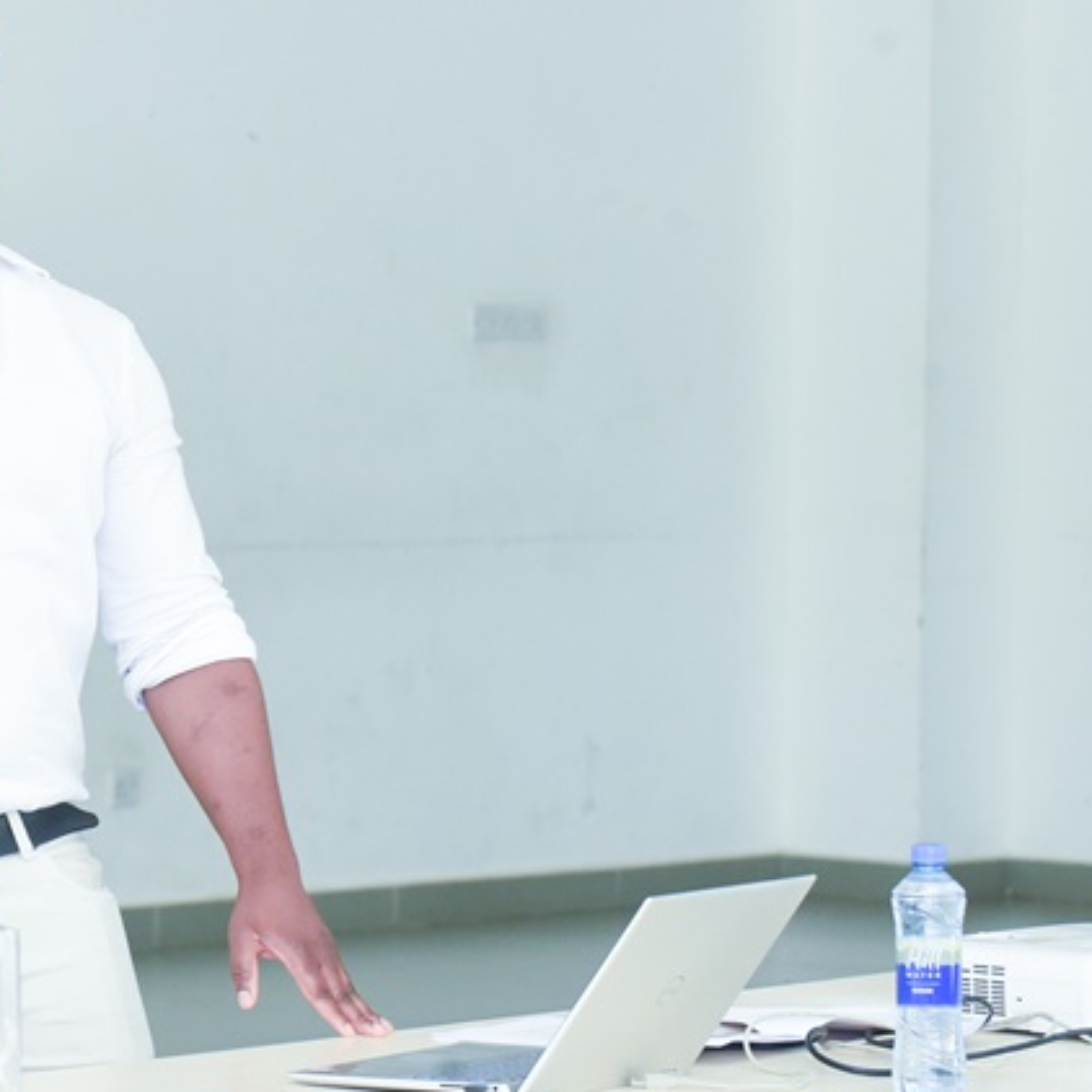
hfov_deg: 8.3
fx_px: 7459
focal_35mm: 209
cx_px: 54
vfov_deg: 8.4
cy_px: 396
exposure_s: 1/125
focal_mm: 102
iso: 2000
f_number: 8
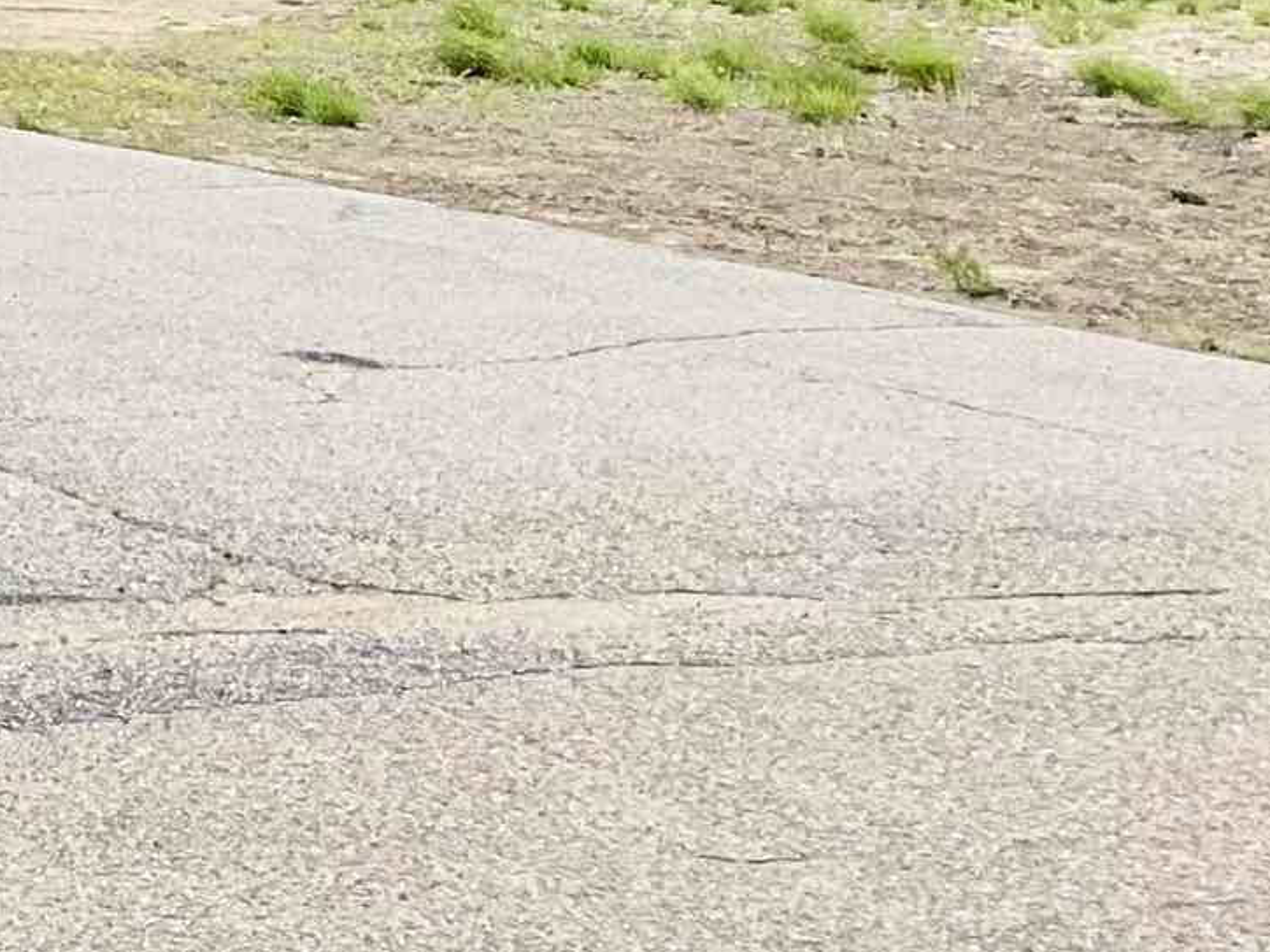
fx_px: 4513
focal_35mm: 123
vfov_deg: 11.1
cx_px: -1356
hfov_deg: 13.5
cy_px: -831
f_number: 1.8
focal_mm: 3
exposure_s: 1/1342
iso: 16
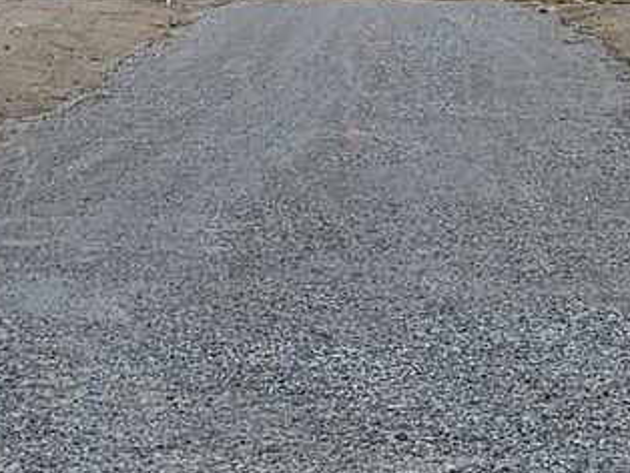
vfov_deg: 6.6
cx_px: 263
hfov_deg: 8.8
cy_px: -72
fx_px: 4098
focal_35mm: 225
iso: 50
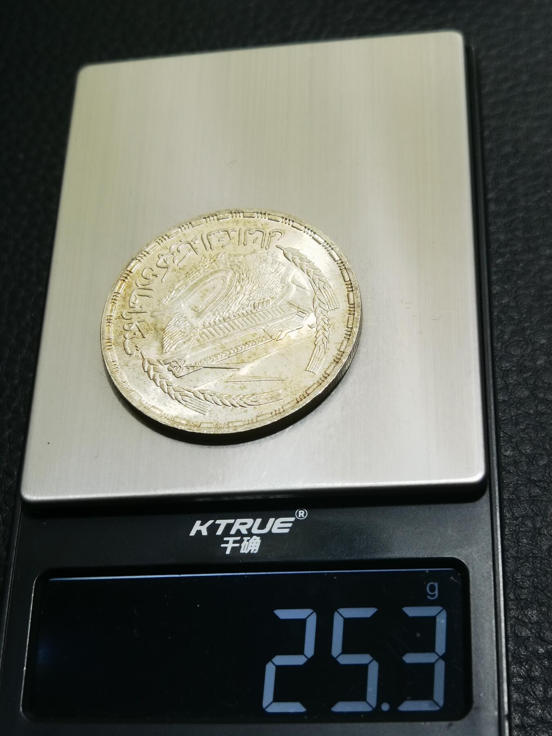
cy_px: 368
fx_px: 1191
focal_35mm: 56
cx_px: 276
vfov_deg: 34.3
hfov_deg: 26.1
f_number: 1.9
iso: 80
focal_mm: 6.67
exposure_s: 1/100
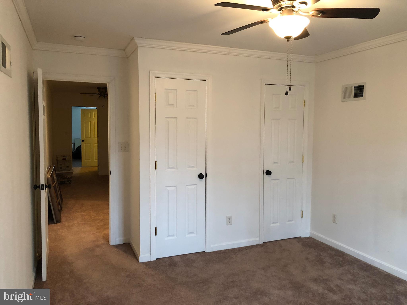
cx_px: 204
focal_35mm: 28
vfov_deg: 49.7
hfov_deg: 63.4
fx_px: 329
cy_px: 152
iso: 64
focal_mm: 3.99
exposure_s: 1/15
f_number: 1.8
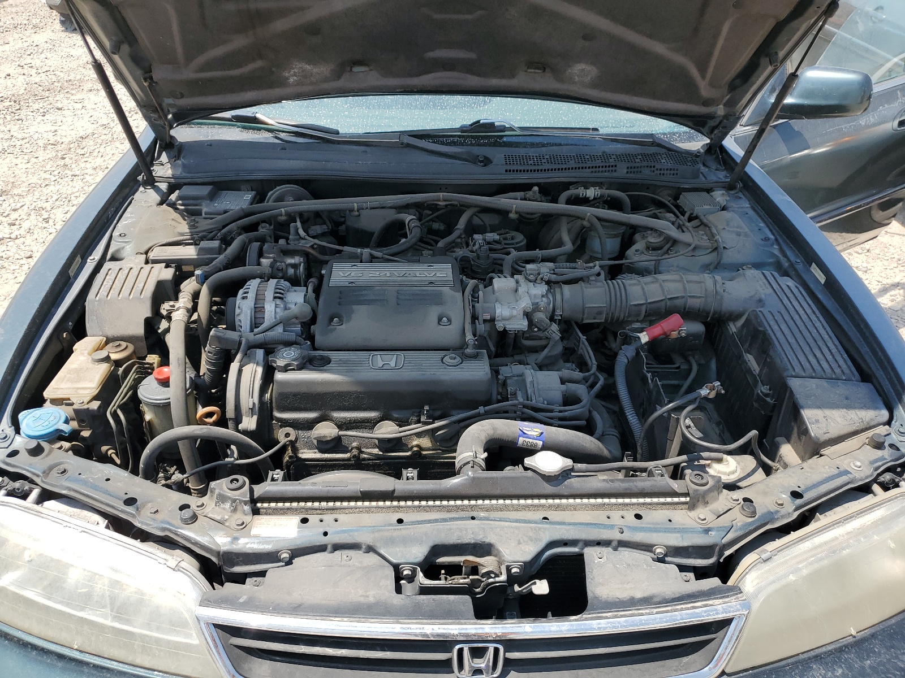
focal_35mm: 26
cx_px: 452
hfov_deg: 67.3
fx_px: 680
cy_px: 339
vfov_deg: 53.1
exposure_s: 1/2000
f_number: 1.5
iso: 50
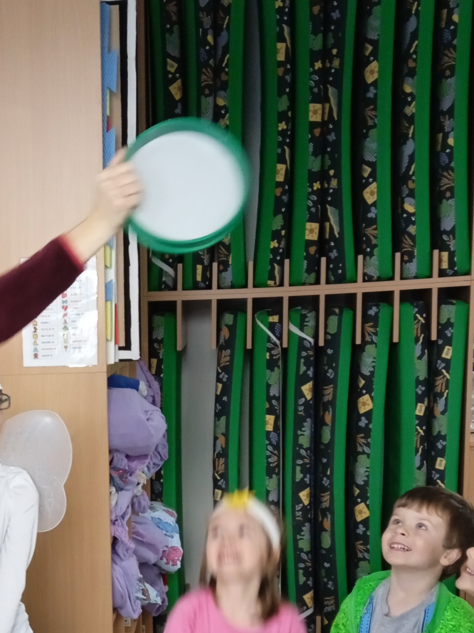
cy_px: 562
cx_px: -5
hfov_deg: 20.0
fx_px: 1297
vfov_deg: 26.5
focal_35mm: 71
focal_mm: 3.43
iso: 353
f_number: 2.2
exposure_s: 1/25
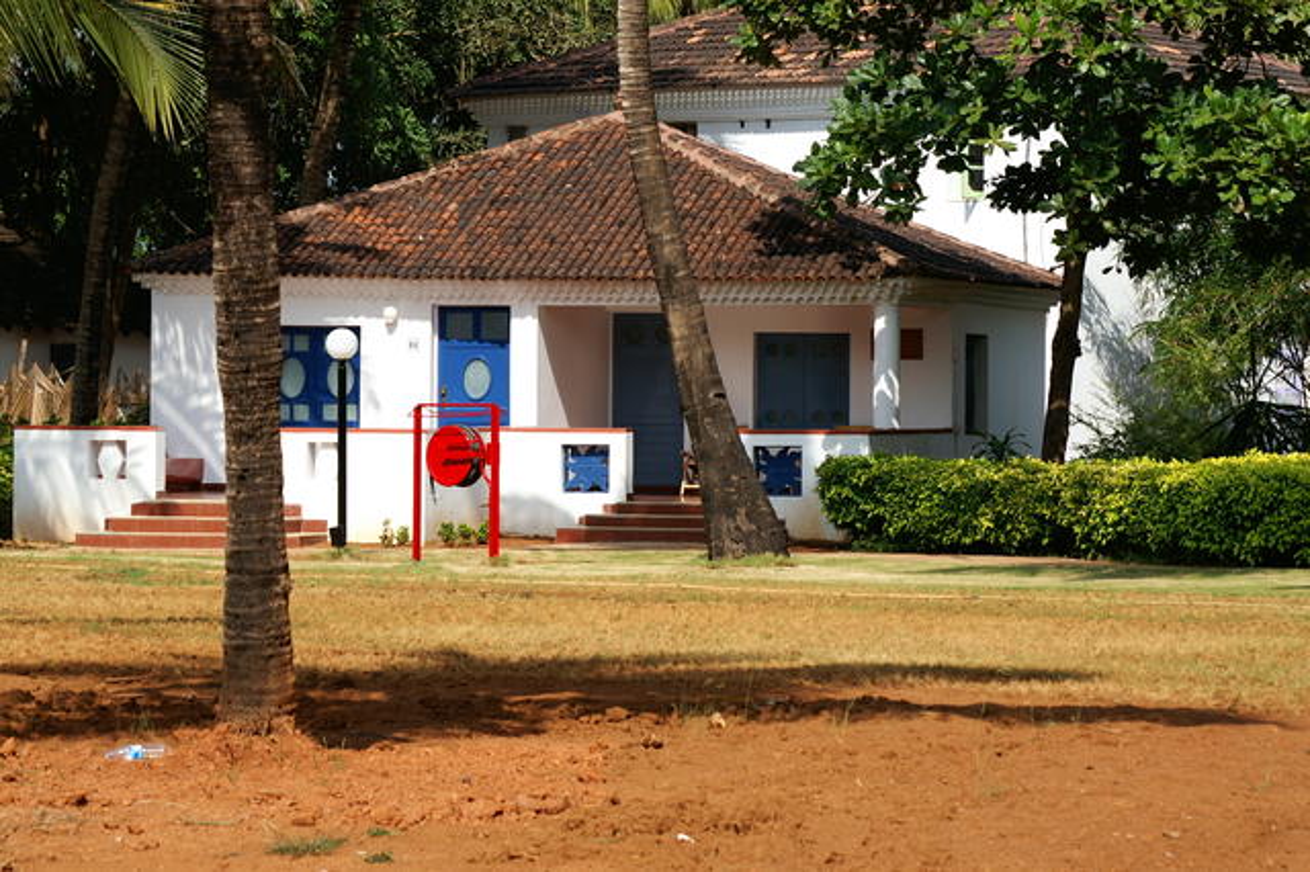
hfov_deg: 13.7
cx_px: 655
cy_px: 436
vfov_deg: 9.1
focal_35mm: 150
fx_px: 5455
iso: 200
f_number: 8
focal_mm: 100
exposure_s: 1/640
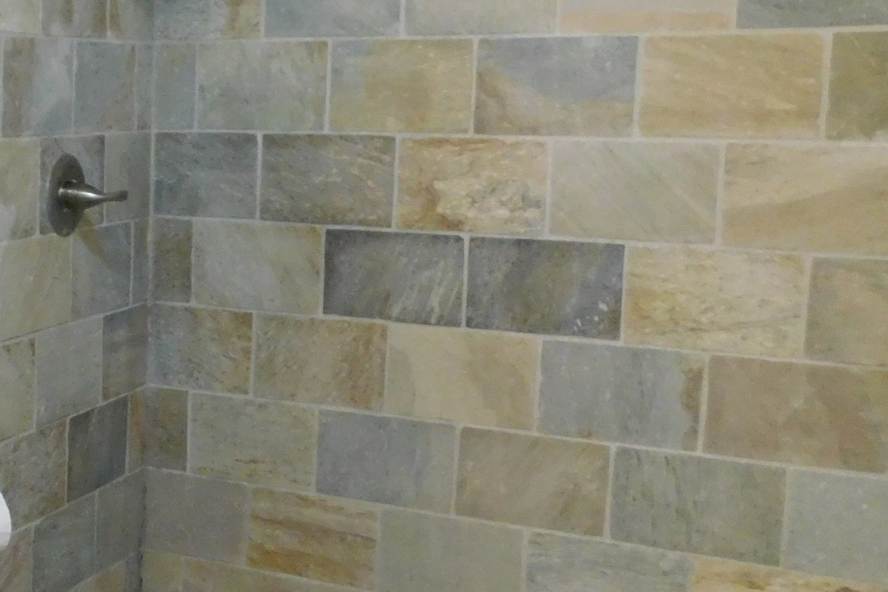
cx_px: -156
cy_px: 282
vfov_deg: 23.4
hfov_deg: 29.9
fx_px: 1431
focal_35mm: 58
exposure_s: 1/20
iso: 400
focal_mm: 4
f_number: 3
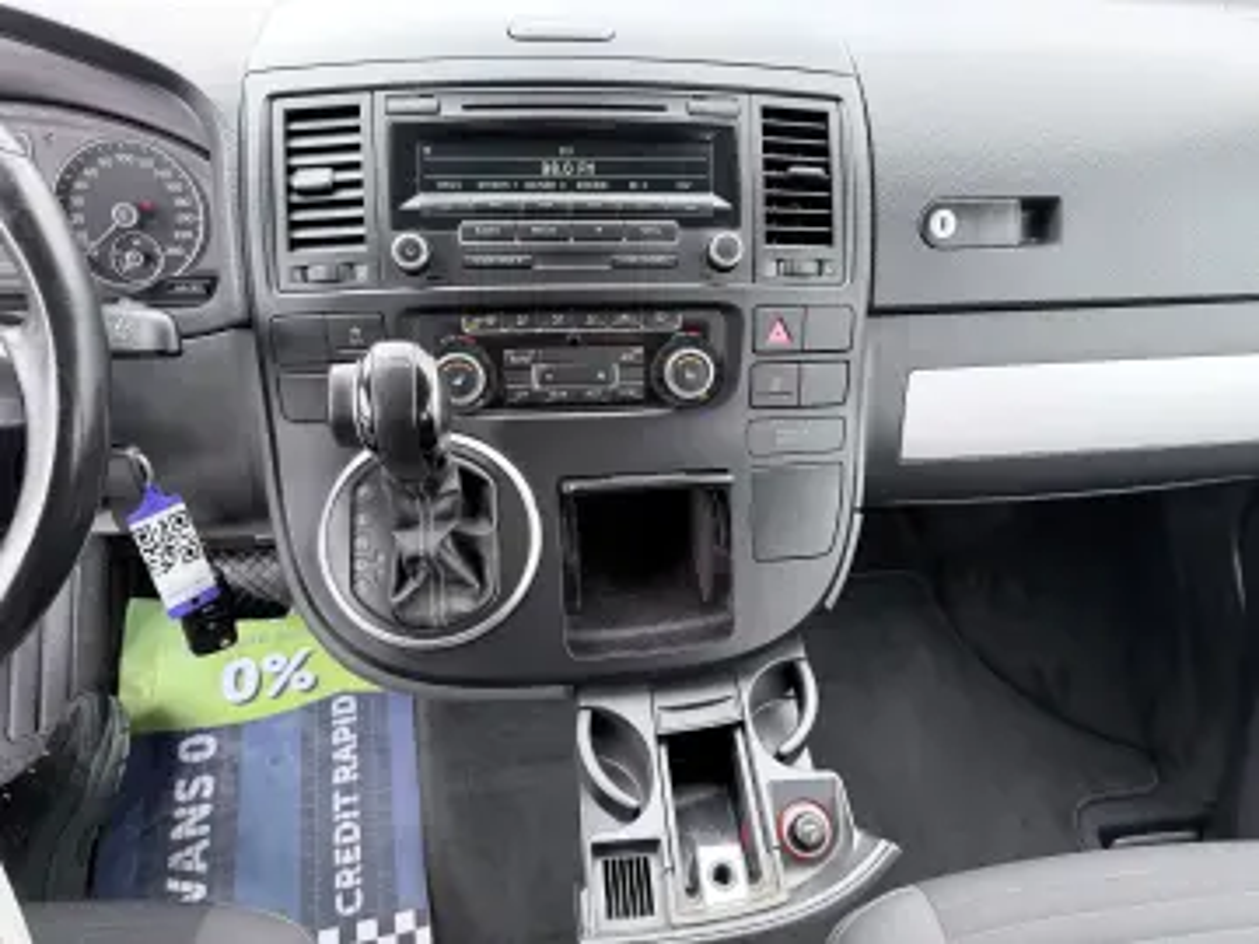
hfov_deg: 71.6
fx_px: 873
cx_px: 630
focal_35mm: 24
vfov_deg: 56.8
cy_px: 472
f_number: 1.78
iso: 125
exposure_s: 1/151
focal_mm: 6.76
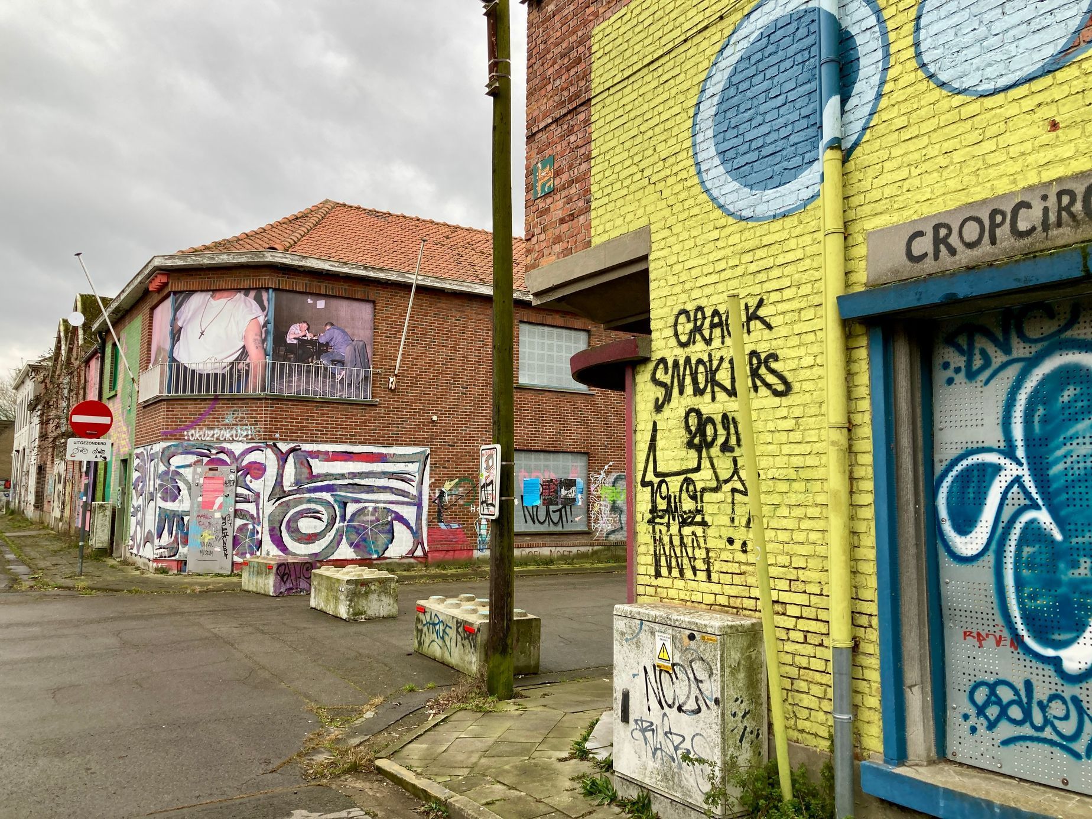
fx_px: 883
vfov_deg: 49.7
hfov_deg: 63.4
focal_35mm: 28
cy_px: 410
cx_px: 546
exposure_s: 1/228
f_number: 1.8
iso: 20
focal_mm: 3.99
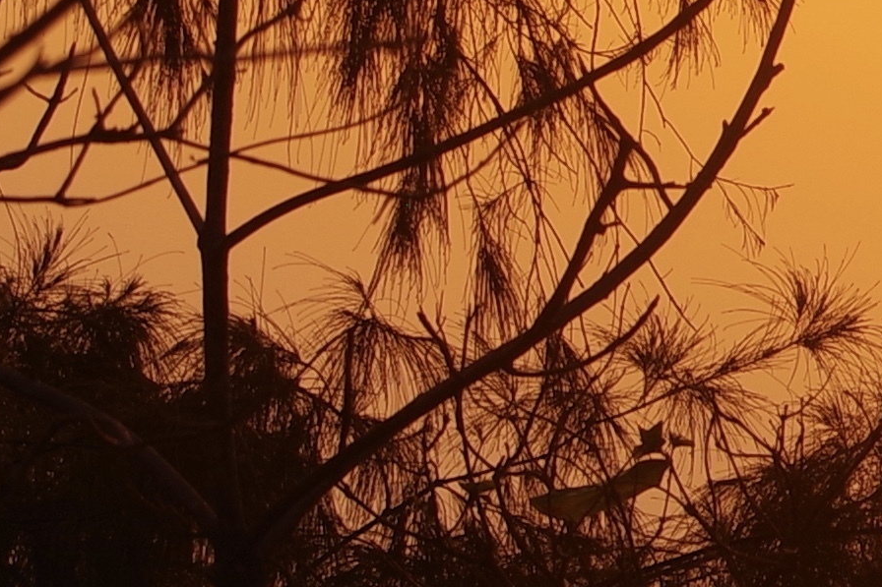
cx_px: 1557
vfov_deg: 3.7
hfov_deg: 5.6
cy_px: -315
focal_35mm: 365
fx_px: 8940
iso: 100
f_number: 8
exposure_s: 1/160
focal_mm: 45
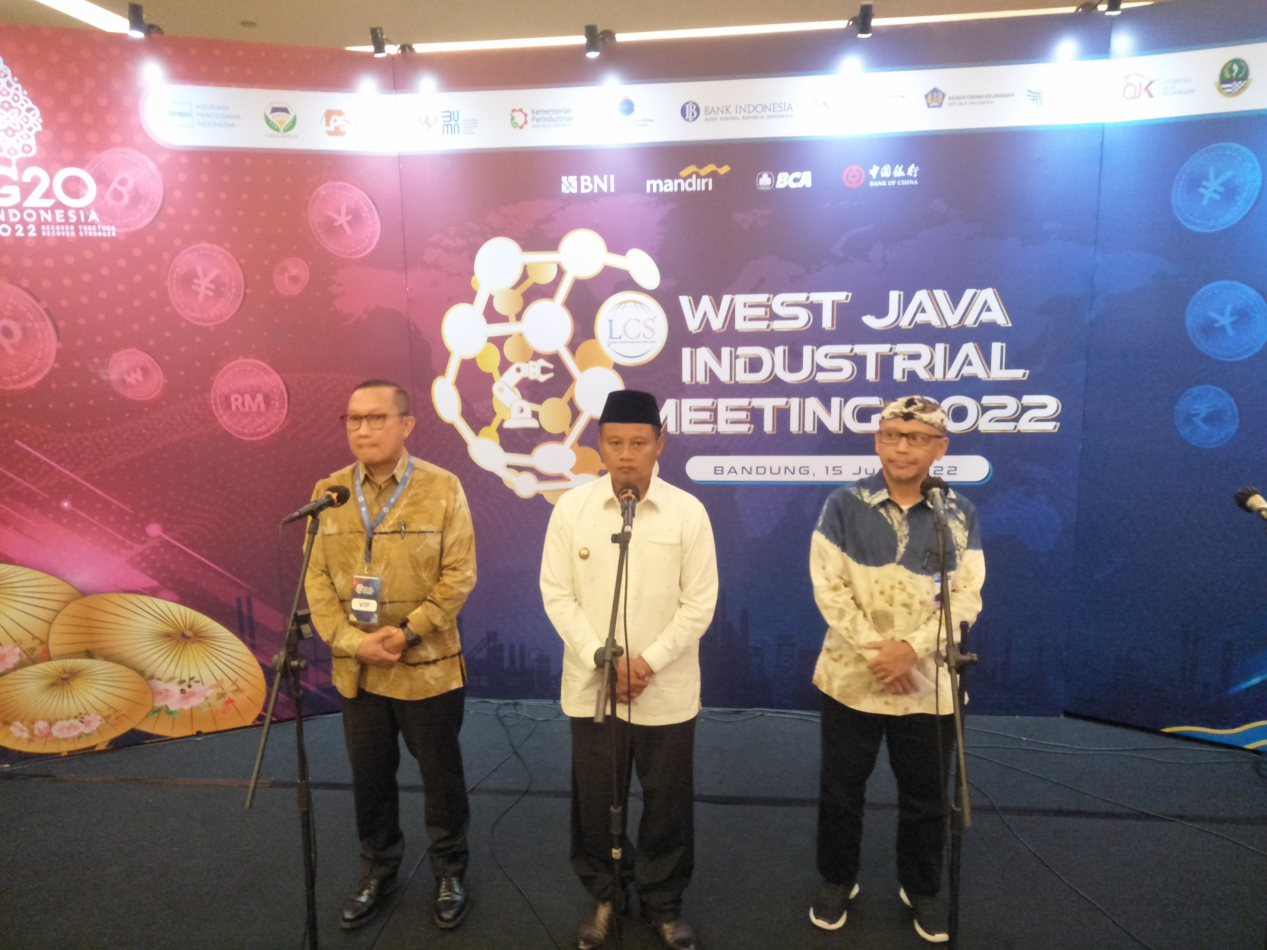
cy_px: 475
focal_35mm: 20
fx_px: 732
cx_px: 634
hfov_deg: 81.7
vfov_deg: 66.0
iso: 524
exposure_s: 1/14
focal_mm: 3.46
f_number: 2.2
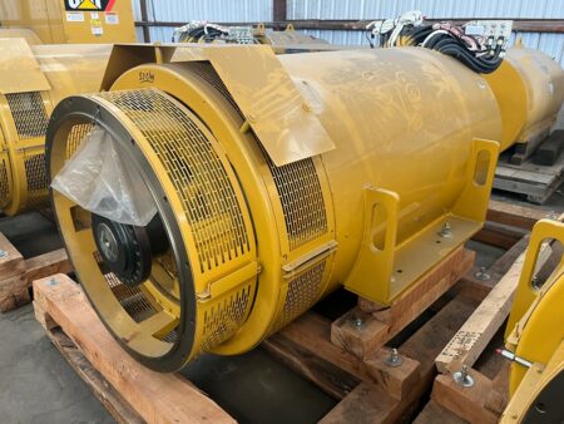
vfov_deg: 53.1
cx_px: 282
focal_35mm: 26
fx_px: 424
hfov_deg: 67.3
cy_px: 212
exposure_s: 1/61
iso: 125
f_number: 1.6
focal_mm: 5.1
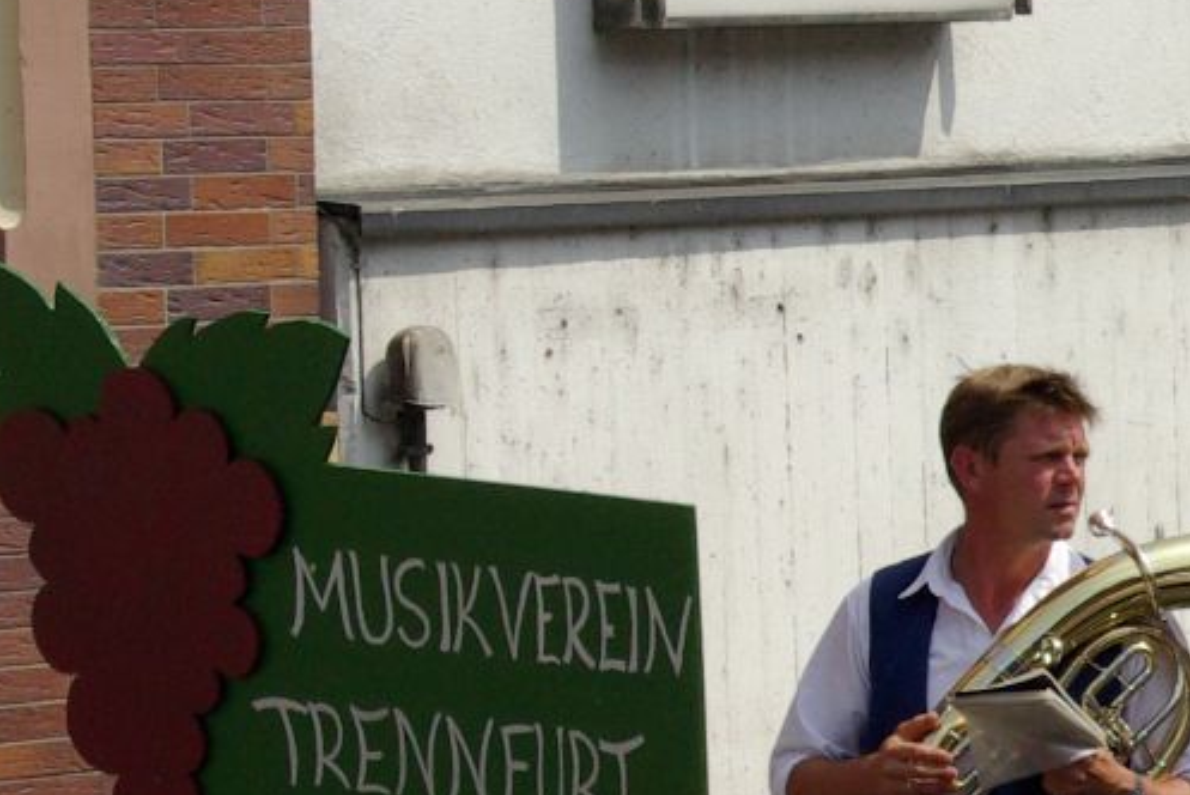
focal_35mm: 340
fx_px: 11247
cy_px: 761
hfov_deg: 5.9
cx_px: 2124
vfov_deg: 4.0
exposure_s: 1/1000
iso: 400
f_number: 8
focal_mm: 55
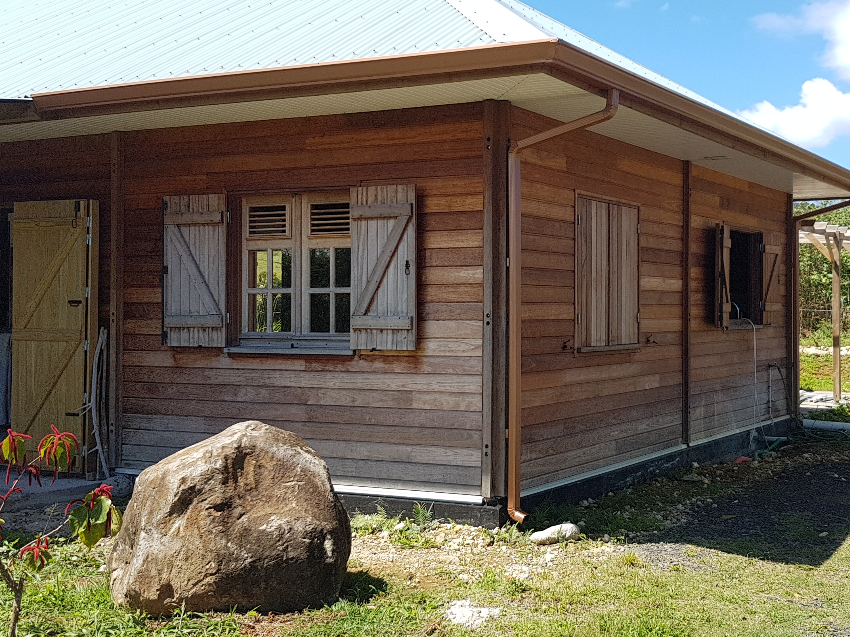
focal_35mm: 35
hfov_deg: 51.6
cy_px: 307
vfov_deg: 40.7
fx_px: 859
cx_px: 571
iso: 40
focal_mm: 4.2
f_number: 1.7
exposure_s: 1/1260
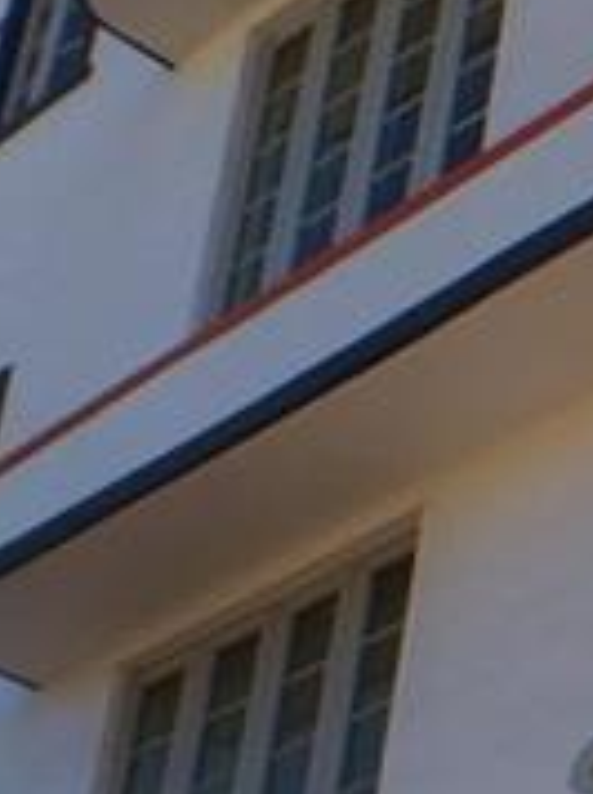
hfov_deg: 7.3
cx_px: 1144
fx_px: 4488
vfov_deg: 10.1
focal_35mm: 196
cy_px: 624
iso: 32
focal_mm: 4.15
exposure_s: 1/5650
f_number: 2.2
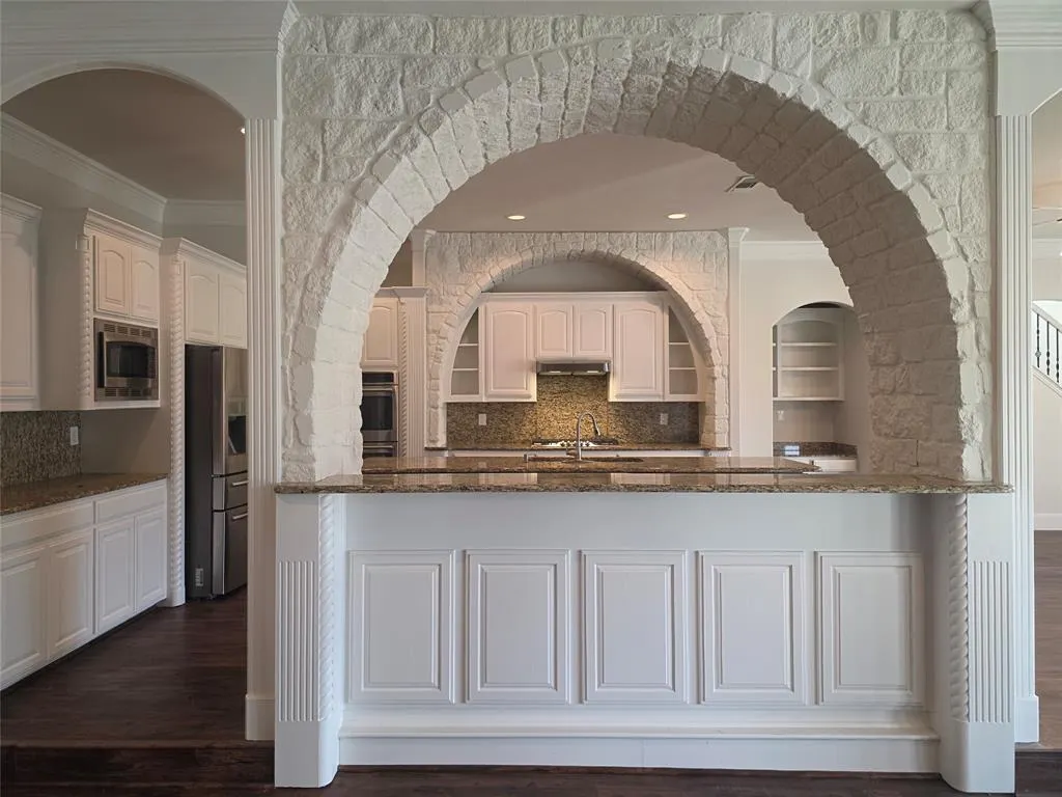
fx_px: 706
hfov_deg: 73.9
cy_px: 398
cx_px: 531
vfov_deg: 58.9
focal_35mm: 23
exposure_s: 1/120
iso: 200
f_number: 1.7
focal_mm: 6.3
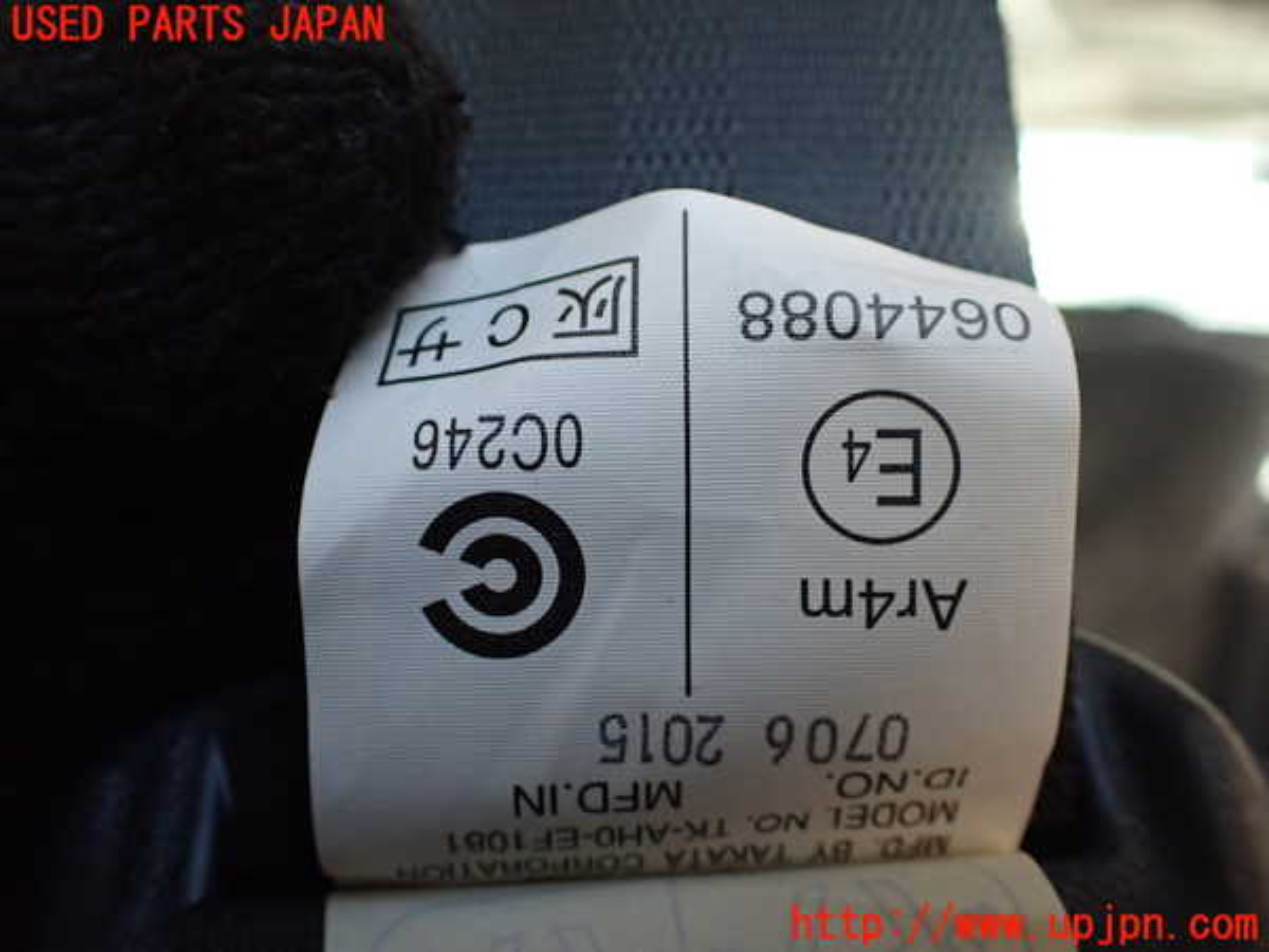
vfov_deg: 46.8
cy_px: 476
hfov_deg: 60.0
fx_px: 1100
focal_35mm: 30
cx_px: 634
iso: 500
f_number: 2.3
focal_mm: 5.4
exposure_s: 1/125
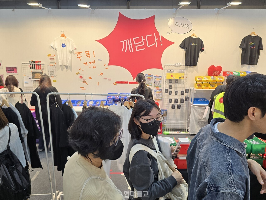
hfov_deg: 73.9
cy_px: 100
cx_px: 133
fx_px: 177
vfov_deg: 58.9
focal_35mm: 23
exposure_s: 1/120
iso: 125
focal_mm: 6.3
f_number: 1.7
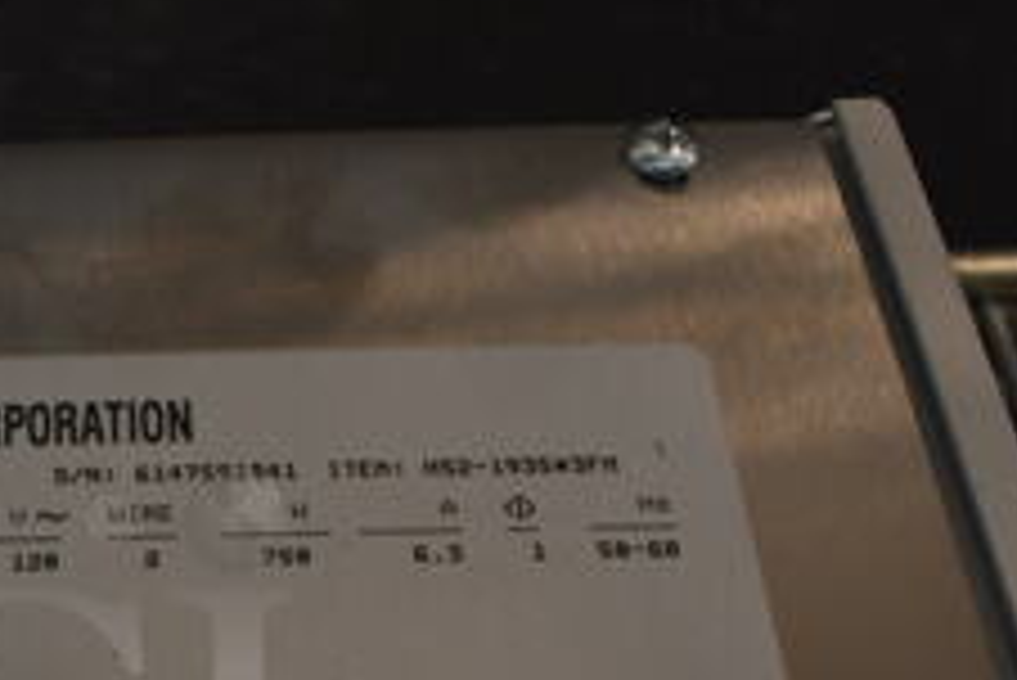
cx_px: -27
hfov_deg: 26.1
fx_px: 2063
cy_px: 703
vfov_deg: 18.2
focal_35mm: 73
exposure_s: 1/60
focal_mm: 18
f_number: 6.3
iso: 400
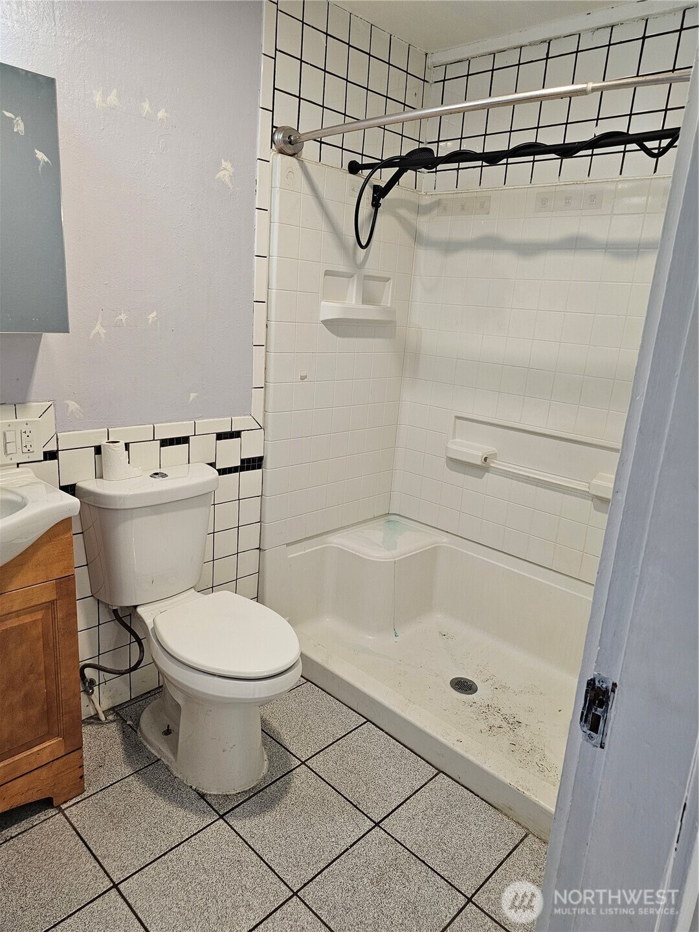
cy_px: 466
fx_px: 619
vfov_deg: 73.9
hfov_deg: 58.9
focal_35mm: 23
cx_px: 350
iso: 320
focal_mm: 6.3
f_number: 1.7
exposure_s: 1/120
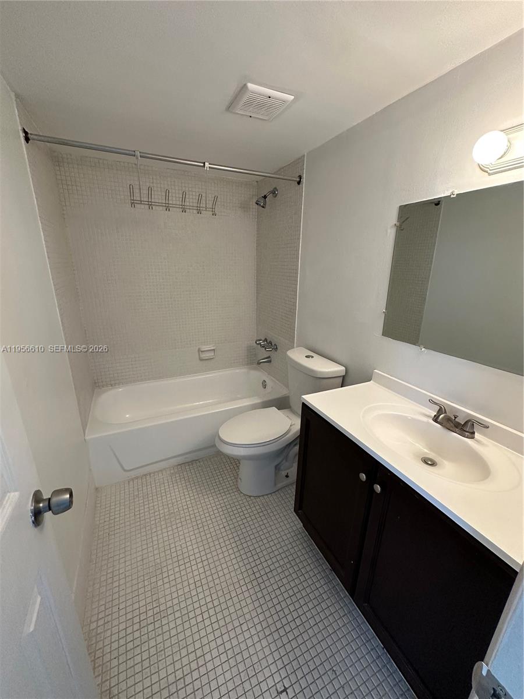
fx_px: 283
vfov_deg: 102.1
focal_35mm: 14
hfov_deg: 85.7
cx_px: 262
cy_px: 350
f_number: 2.2
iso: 200
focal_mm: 2.22
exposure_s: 1/120
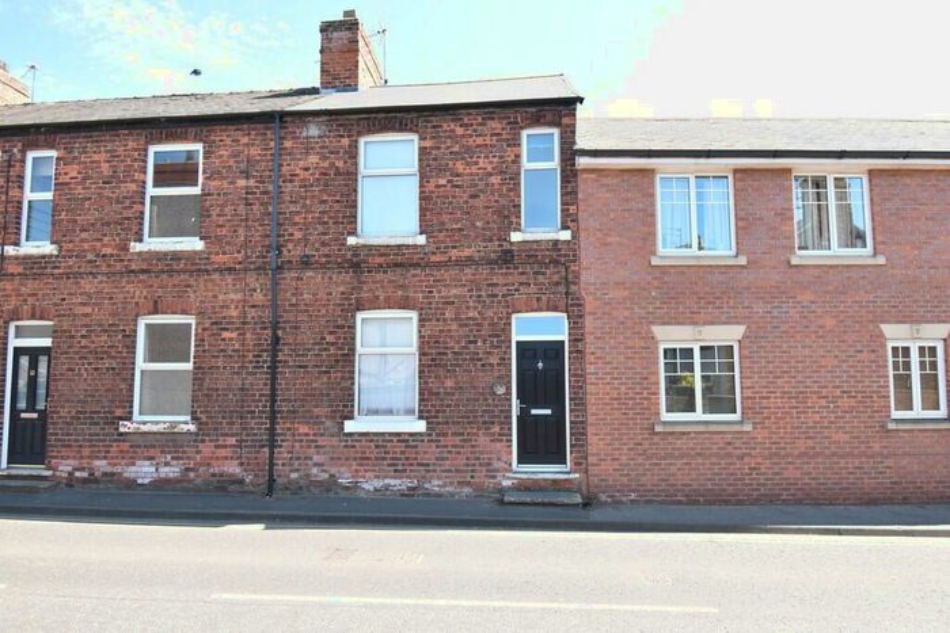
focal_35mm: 20
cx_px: 475
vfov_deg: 63.2
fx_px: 515
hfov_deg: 85.4
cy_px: 316
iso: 250
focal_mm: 13
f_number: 6.3
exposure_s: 1/160
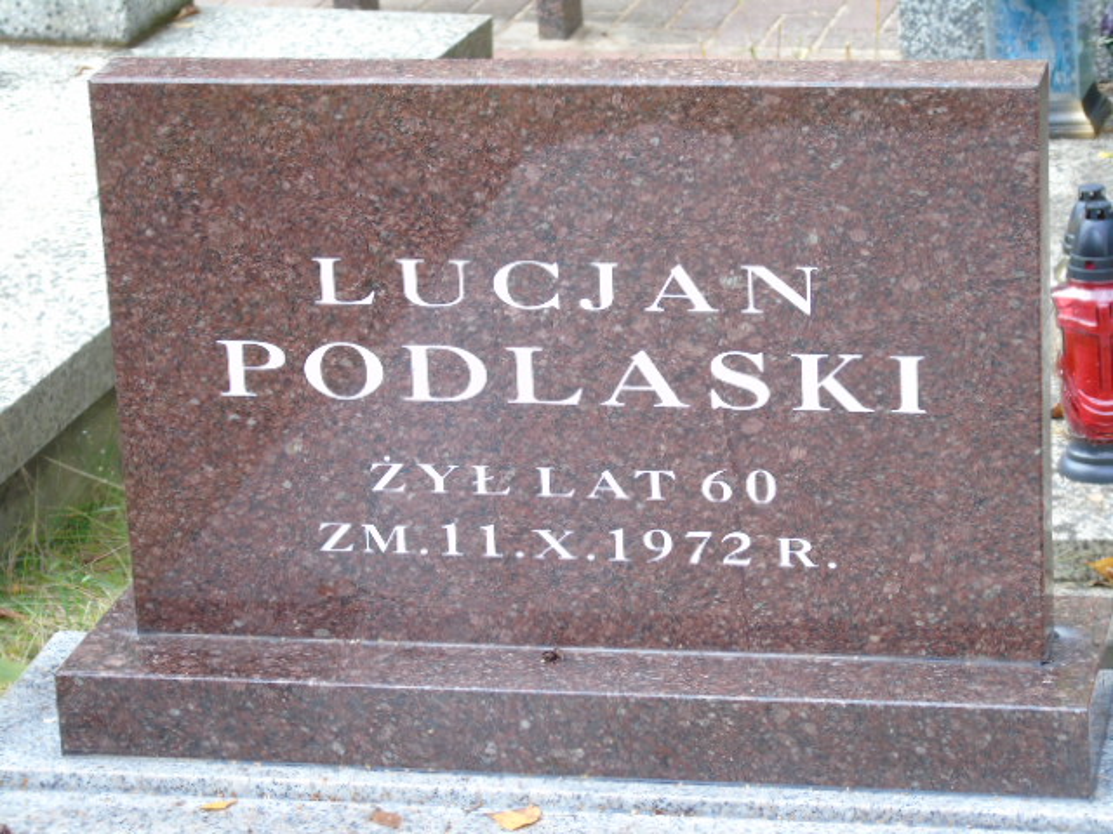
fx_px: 3987
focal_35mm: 124
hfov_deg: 15.9
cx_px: 556
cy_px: 417
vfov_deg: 12.0
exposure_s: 1/60
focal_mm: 22
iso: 160
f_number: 4.6
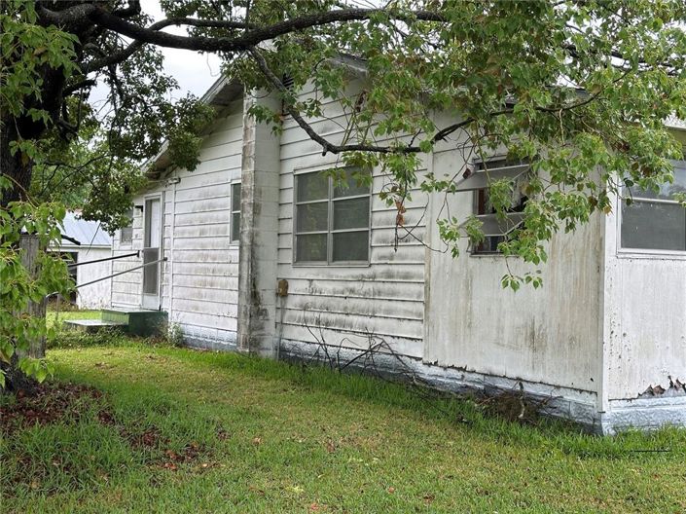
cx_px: 343
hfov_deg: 39.7
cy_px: 257
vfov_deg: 30.2
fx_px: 951
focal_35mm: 48
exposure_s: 1/321
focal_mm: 6.86
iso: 64
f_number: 1.78
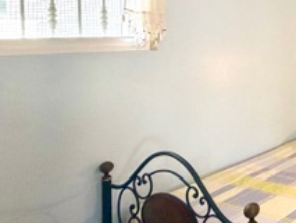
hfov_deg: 31.1
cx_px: 411
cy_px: 38
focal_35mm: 42
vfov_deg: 33.2
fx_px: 359
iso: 200
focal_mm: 2.22
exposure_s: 1/50
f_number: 2.2
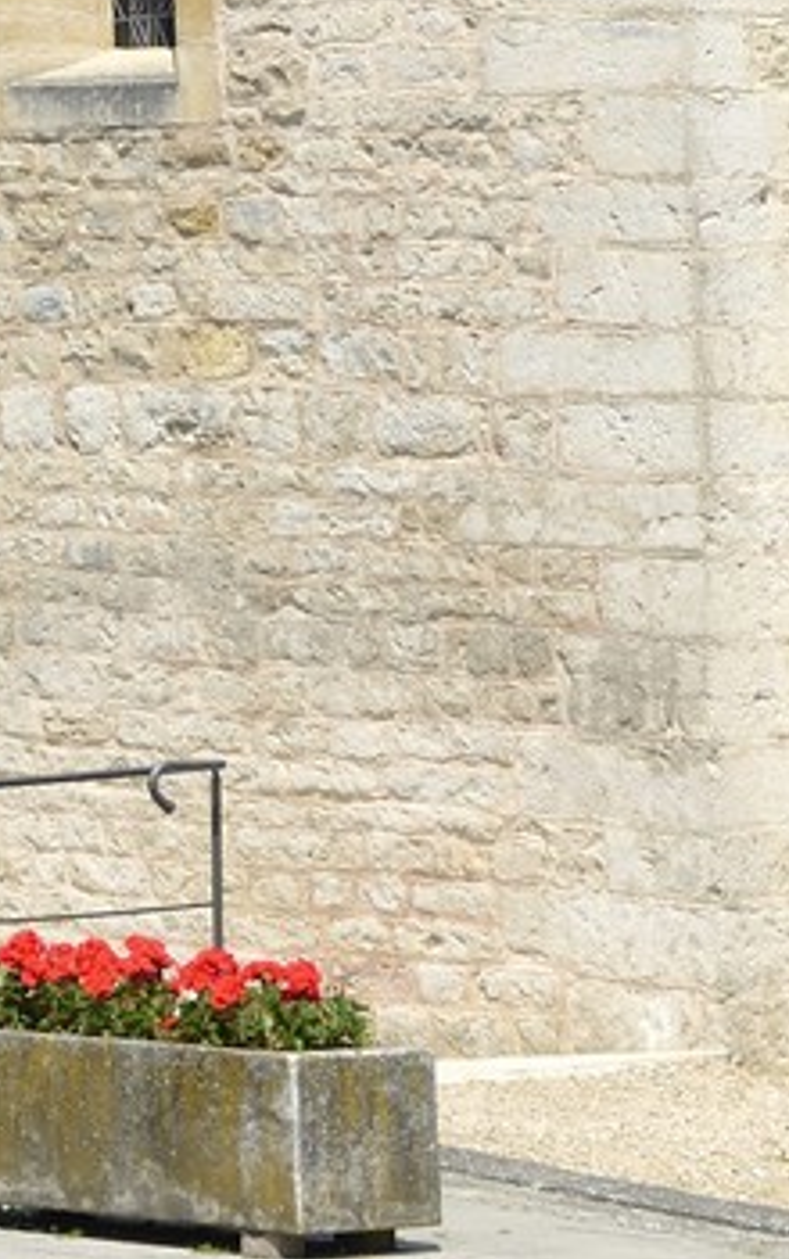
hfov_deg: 5.5
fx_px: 7966
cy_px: -1320
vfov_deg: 8.5
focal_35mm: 232
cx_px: -1008
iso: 200
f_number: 9
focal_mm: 50
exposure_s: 1/320
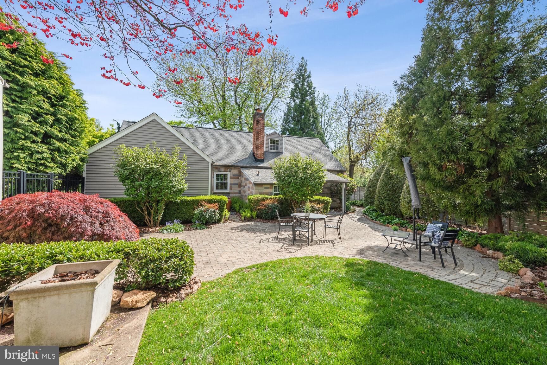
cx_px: 274
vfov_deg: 73.7
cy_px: 182
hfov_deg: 96.7
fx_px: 243
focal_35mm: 16
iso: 400
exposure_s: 1/160
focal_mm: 16
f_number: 8
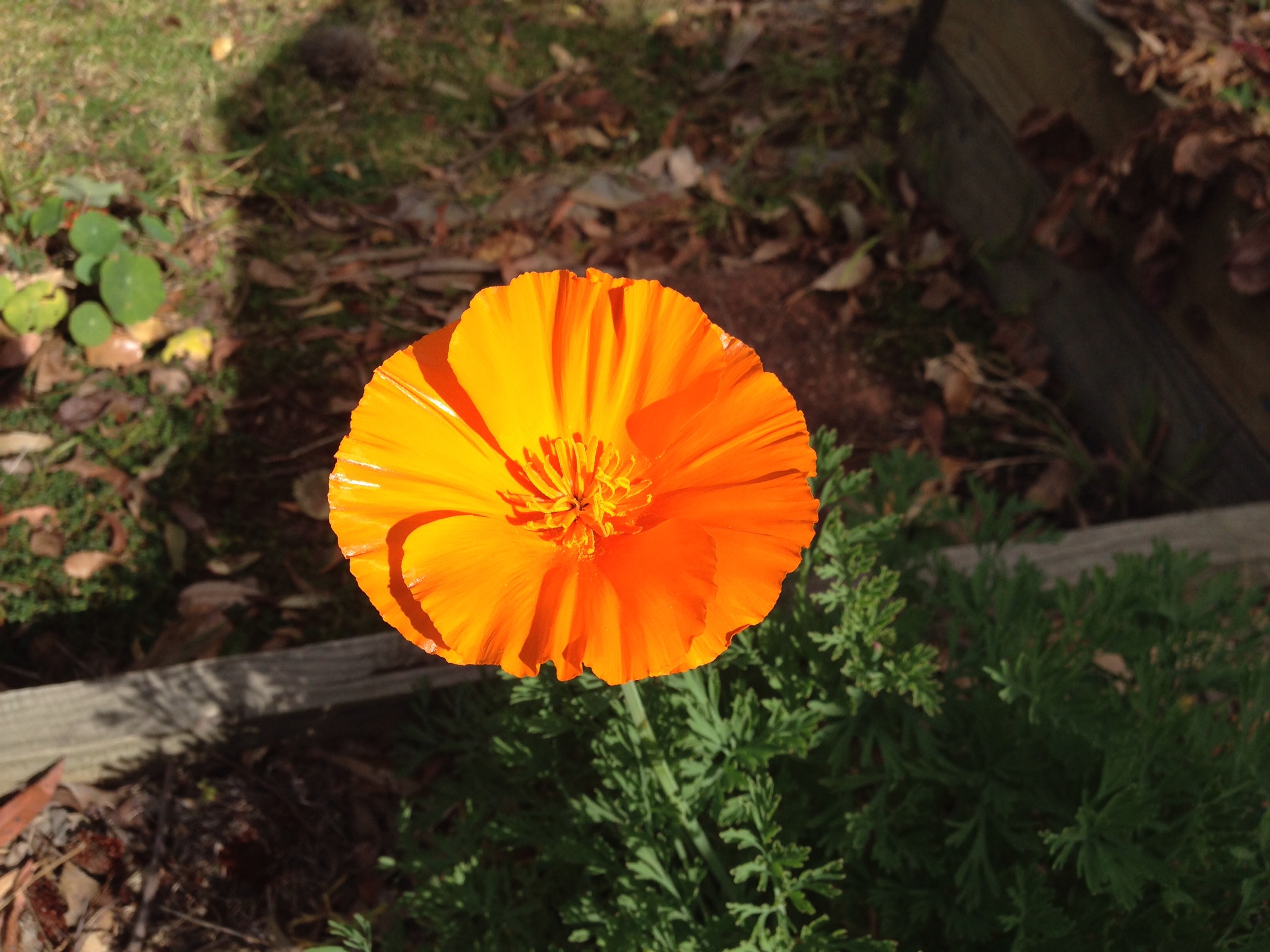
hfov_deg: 55.4
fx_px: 1211
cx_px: 635
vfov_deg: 42.9
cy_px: 476
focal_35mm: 33
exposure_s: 1/1427
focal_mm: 4.12
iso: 50
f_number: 2.4
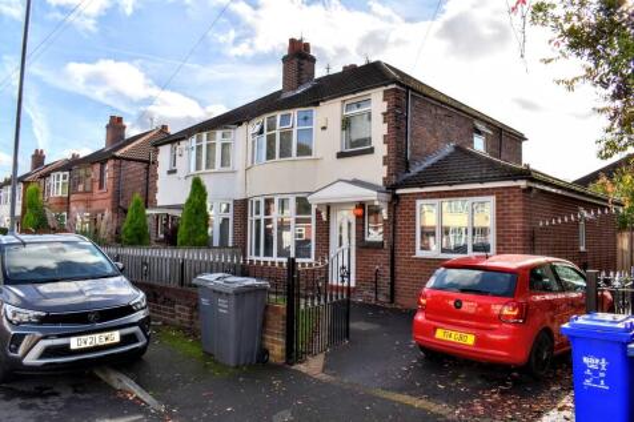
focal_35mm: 27
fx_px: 475
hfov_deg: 67.4
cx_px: 317
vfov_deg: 47.9
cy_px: 211
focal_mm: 18
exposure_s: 1/200
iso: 100
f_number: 9
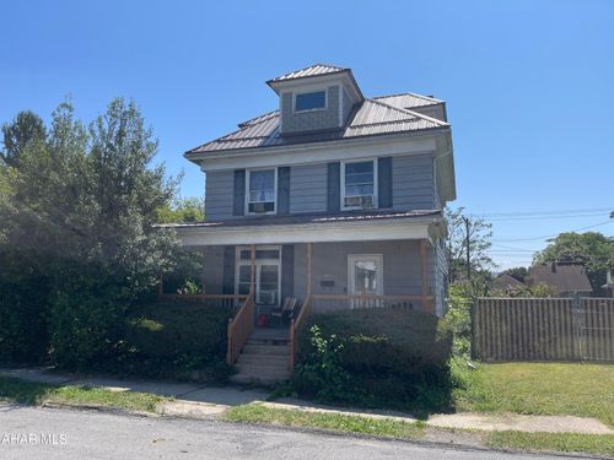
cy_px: 230
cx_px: 307
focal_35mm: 25
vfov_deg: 54.9
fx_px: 443
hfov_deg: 69.4
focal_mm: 5.1
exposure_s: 1/3663
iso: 32
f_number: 1.6
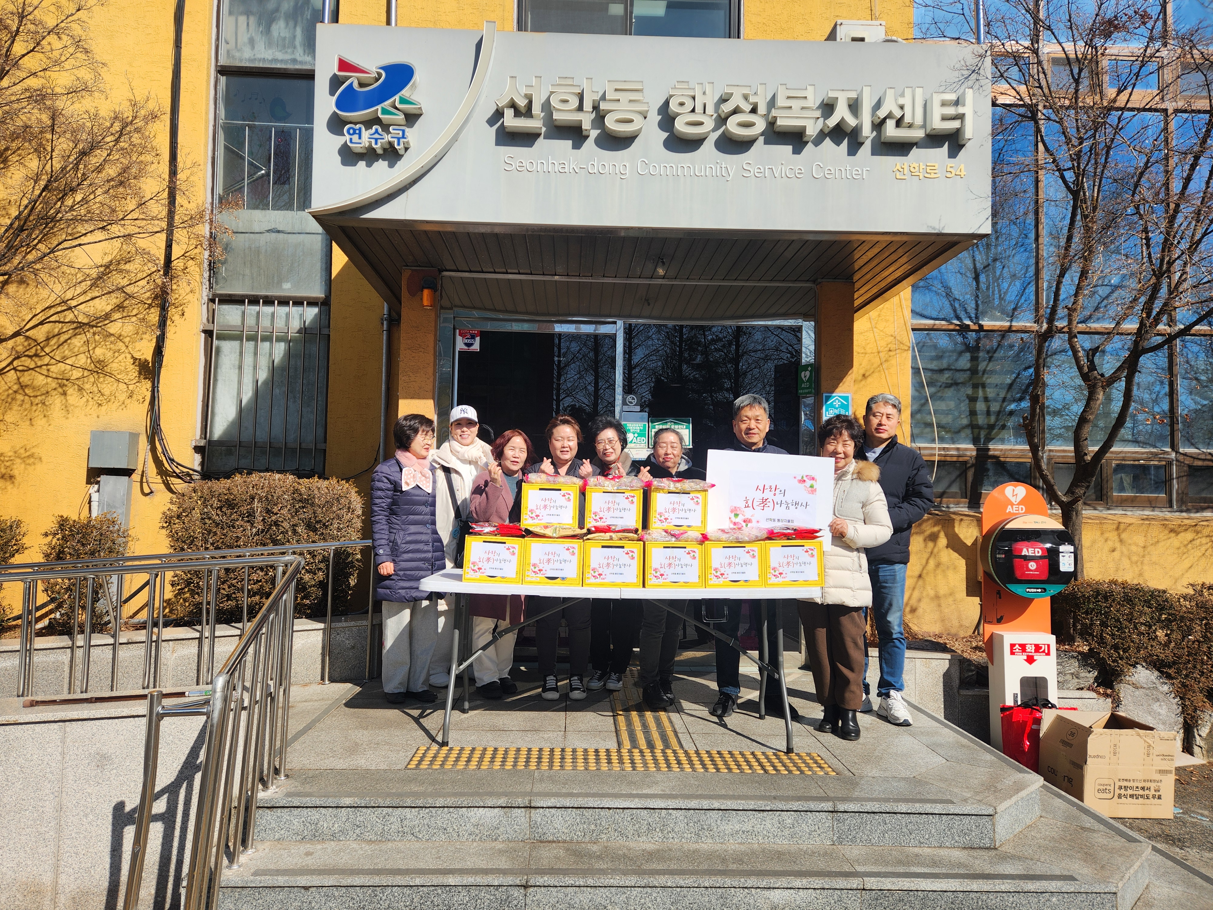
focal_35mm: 23
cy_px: 455
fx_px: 806
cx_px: 606
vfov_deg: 58.9
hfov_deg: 73.9
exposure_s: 1/2296
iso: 20
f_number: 1.8
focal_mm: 5.4
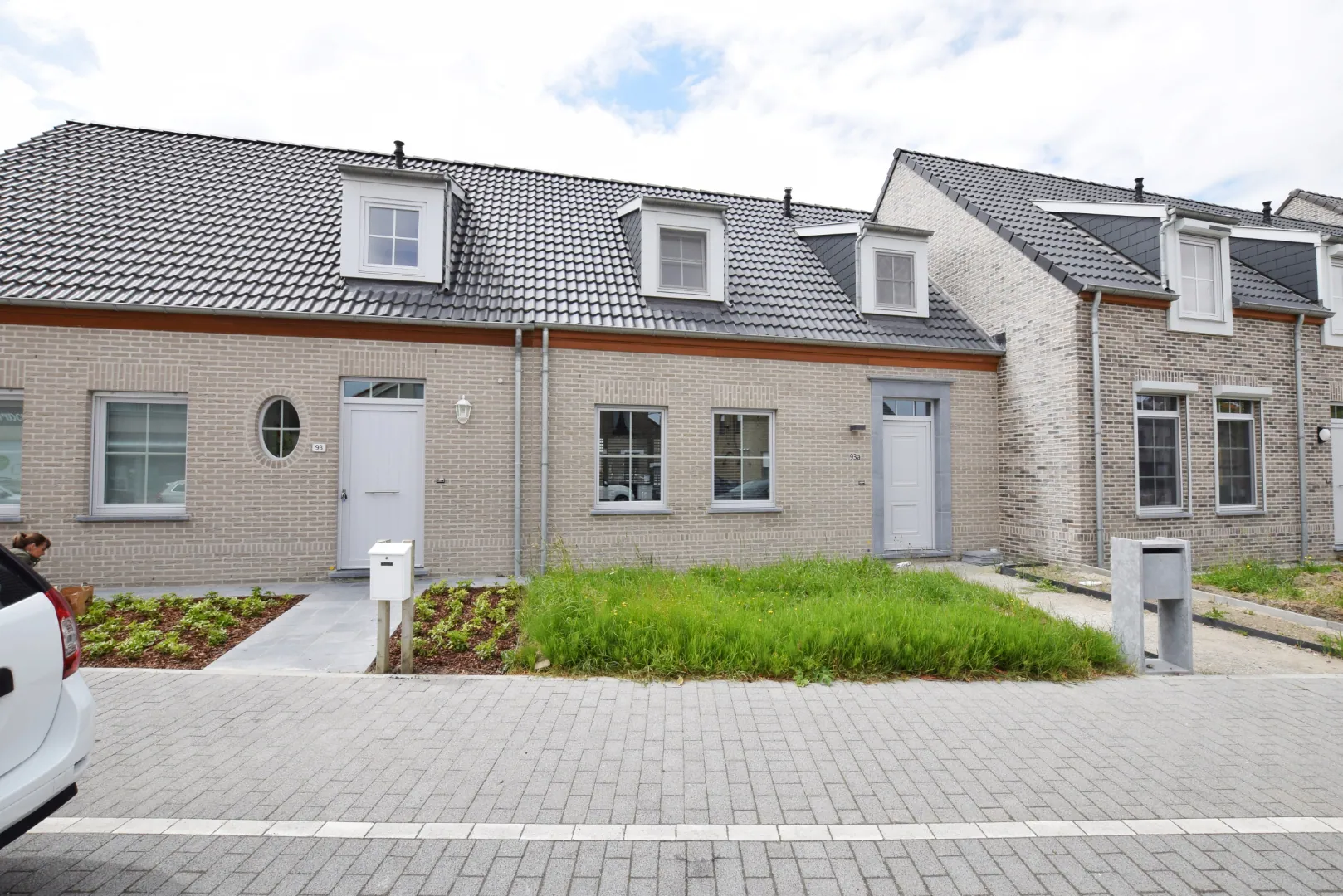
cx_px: 672
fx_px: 560
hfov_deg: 100.4
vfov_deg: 77.4
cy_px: 448
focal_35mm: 15
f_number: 10
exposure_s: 1/400
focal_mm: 10
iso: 200
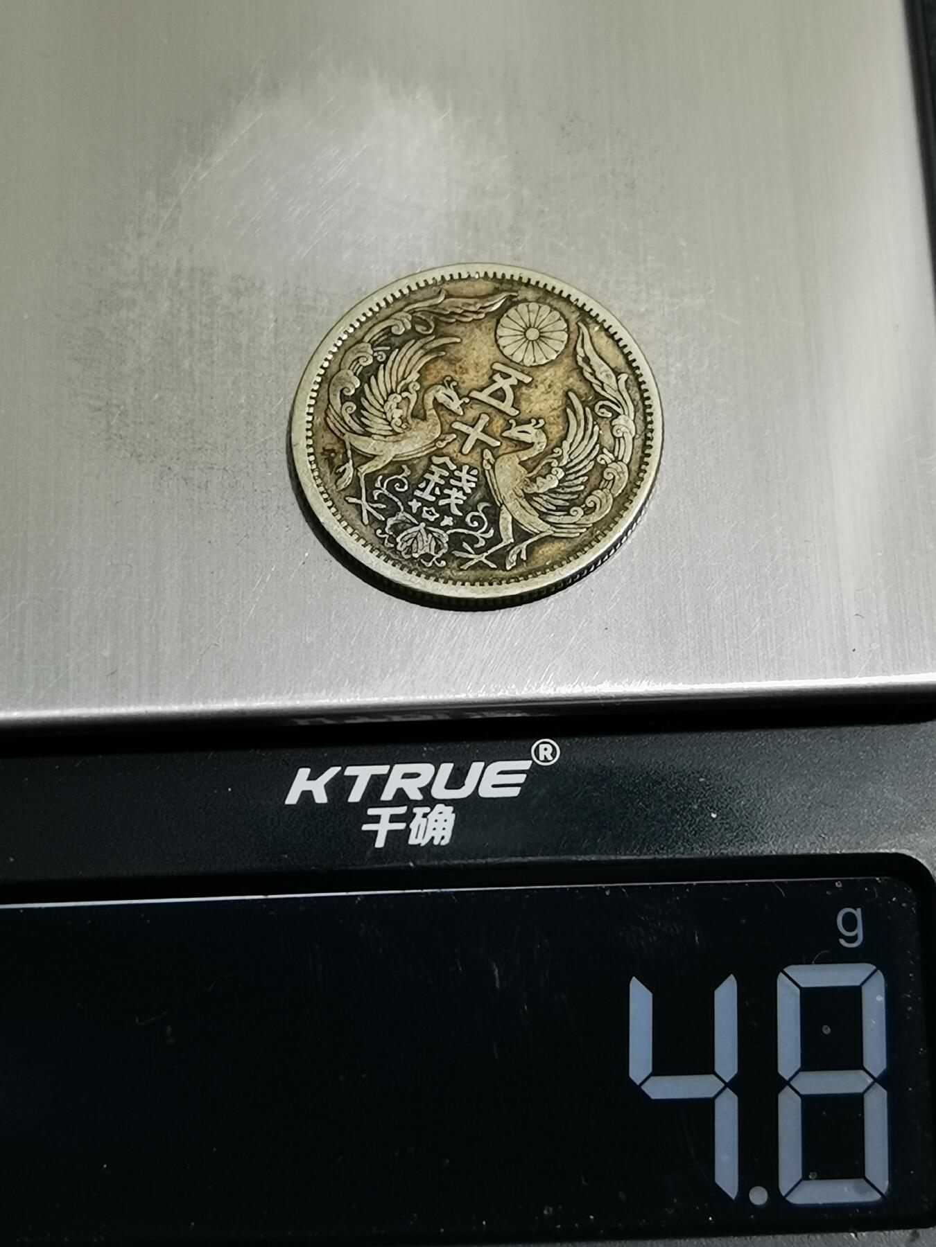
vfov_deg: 27.4
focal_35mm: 71
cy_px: 624
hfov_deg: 20.7
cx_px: 468
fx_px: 2560
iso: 125
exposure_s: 1/100
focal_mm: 6.67
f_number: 1.9
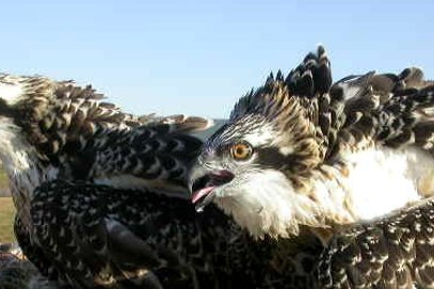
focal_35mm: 67
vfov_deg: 20.1
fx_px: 807
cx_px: 223
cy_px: 225
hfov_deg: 30.1
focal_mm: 7.85
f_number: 6.7
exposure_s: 1/220
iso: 100
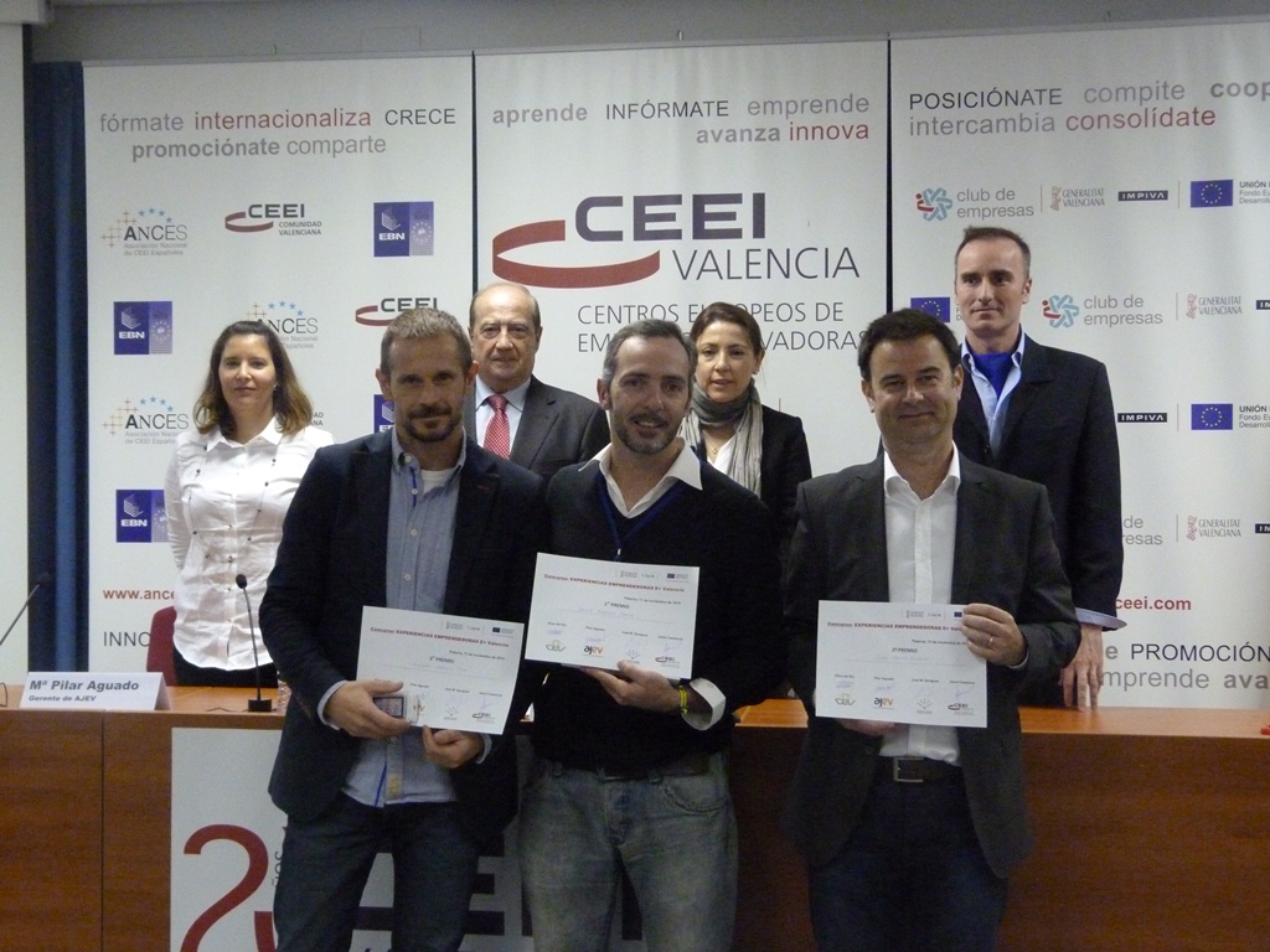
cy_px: 476
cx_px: 635
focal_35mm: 51
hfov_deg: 37.5
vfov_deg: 28.6
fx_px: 1871
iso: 800
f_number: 3.2
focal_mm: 9.2
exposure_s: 1/40
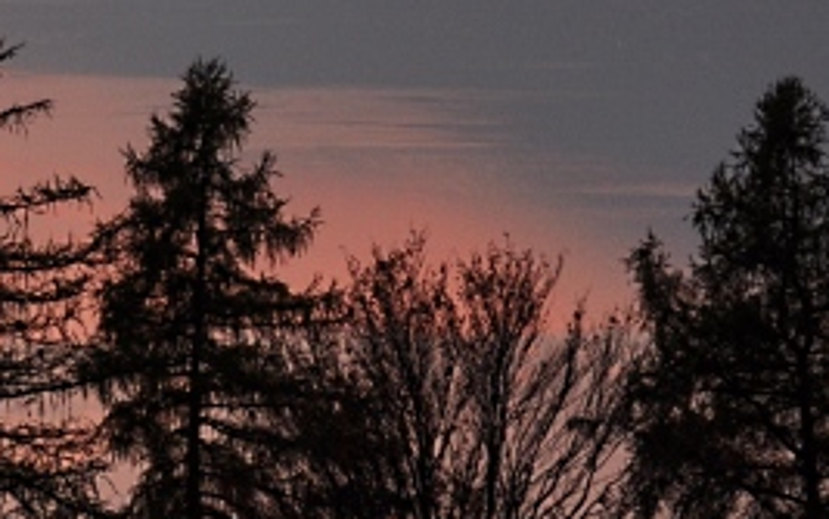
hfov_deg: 6.8
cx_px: -410
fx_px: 6915
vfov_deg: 4.3
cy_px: -273
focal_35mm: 306
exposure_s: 1/40
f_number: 5
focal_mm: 50
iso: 200
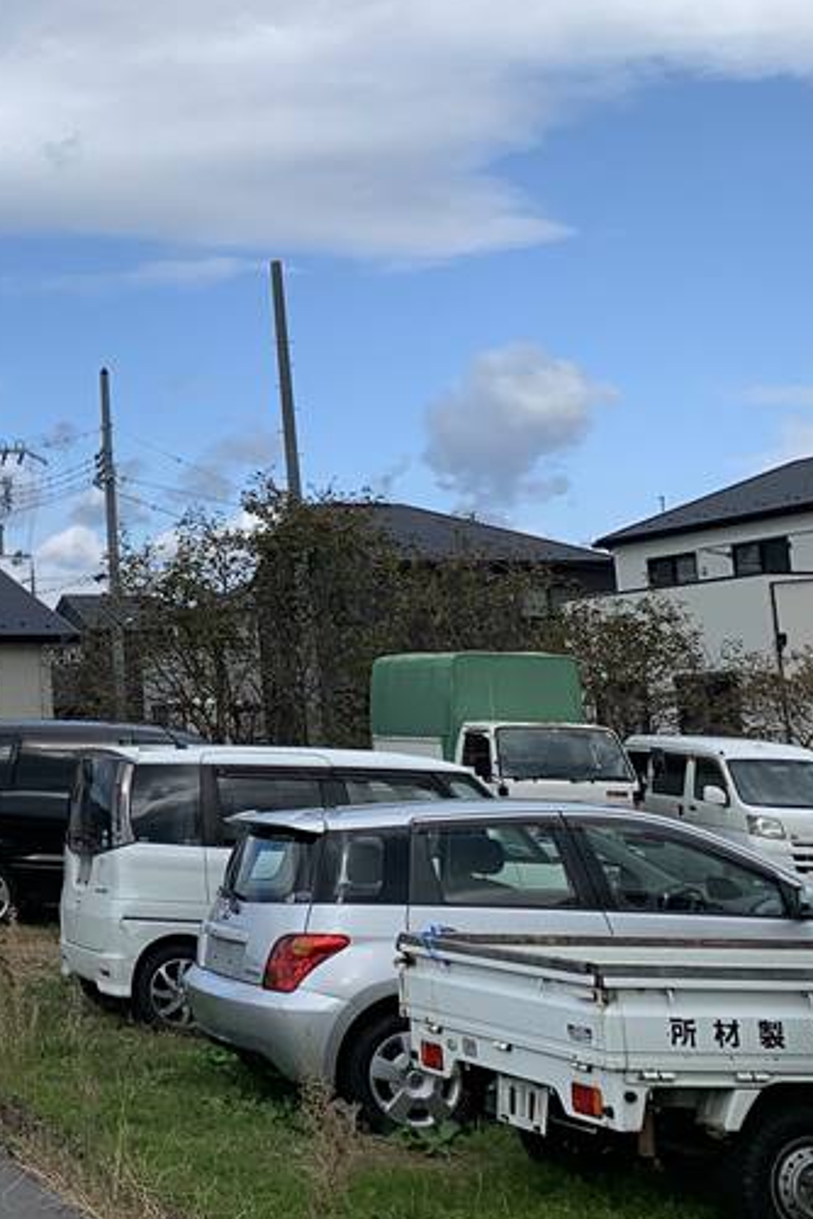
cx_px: -397
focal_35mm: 54
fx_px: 1829
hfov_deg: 21.2
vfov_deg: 36.7
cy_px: 470
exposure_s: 1/2257
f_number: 1.8
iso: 25
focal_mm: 4.25
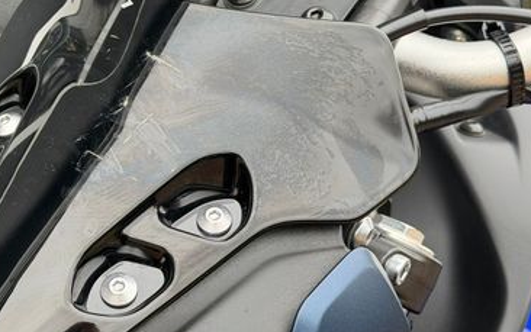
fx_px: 1288
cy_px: 206
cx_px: 170
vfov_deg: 14.7
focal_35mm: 89
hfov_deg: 23.2
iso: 64
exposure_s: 1/181
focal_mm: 6.76
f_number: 1.78
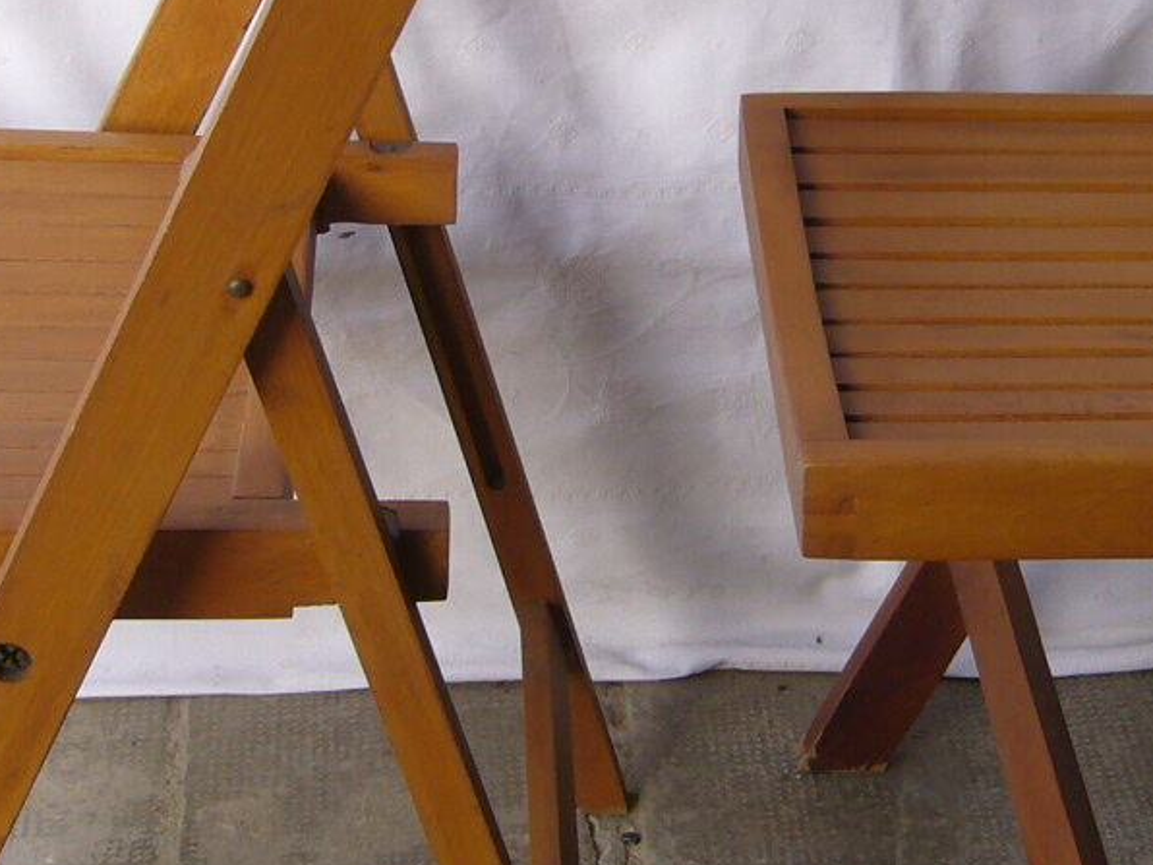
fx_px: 3131
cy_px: 346
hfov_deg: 20.8
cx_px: 718
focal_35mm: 94
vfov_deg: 15.7
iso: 80
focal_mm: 5.8
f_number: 2.8
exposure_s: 1/80
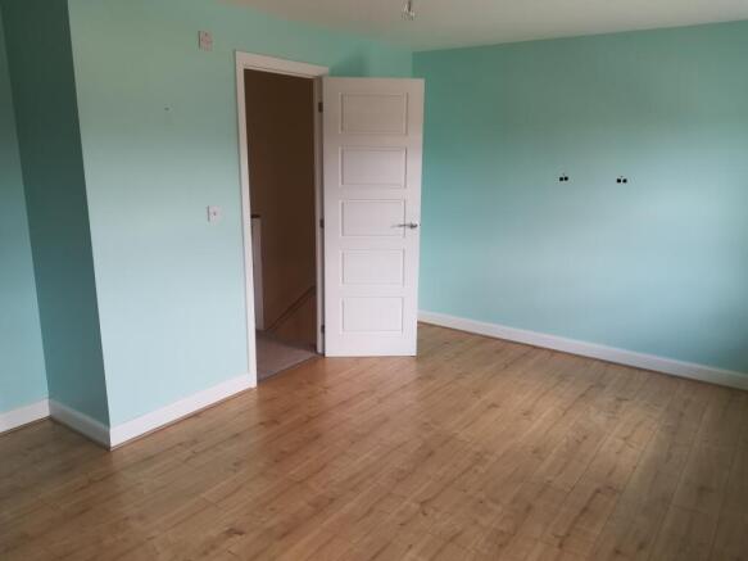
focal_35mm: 26
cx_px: 374
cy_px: 280
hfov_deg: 67.3
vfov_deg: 53.0
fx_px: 562
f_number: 2.2
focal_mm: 3.83
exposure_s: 1/50
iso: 64
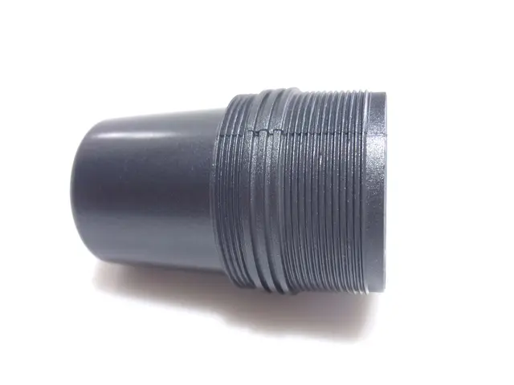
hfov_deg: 55.4
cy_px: 192
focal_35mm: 33
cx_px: 257
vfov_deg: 42.9
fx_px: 490
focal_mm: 5.5
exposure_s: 1/30
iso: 80
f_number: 2.8
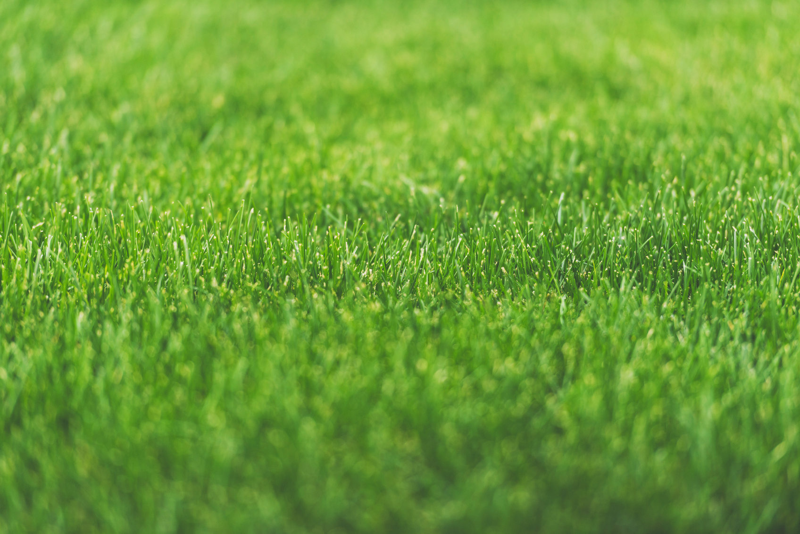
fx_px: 4444
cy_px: 267
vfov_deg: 6.9
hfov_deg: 10.3
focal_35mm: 200
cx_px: 400
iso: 250
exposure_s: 1/250
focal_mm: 200
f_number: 2.8
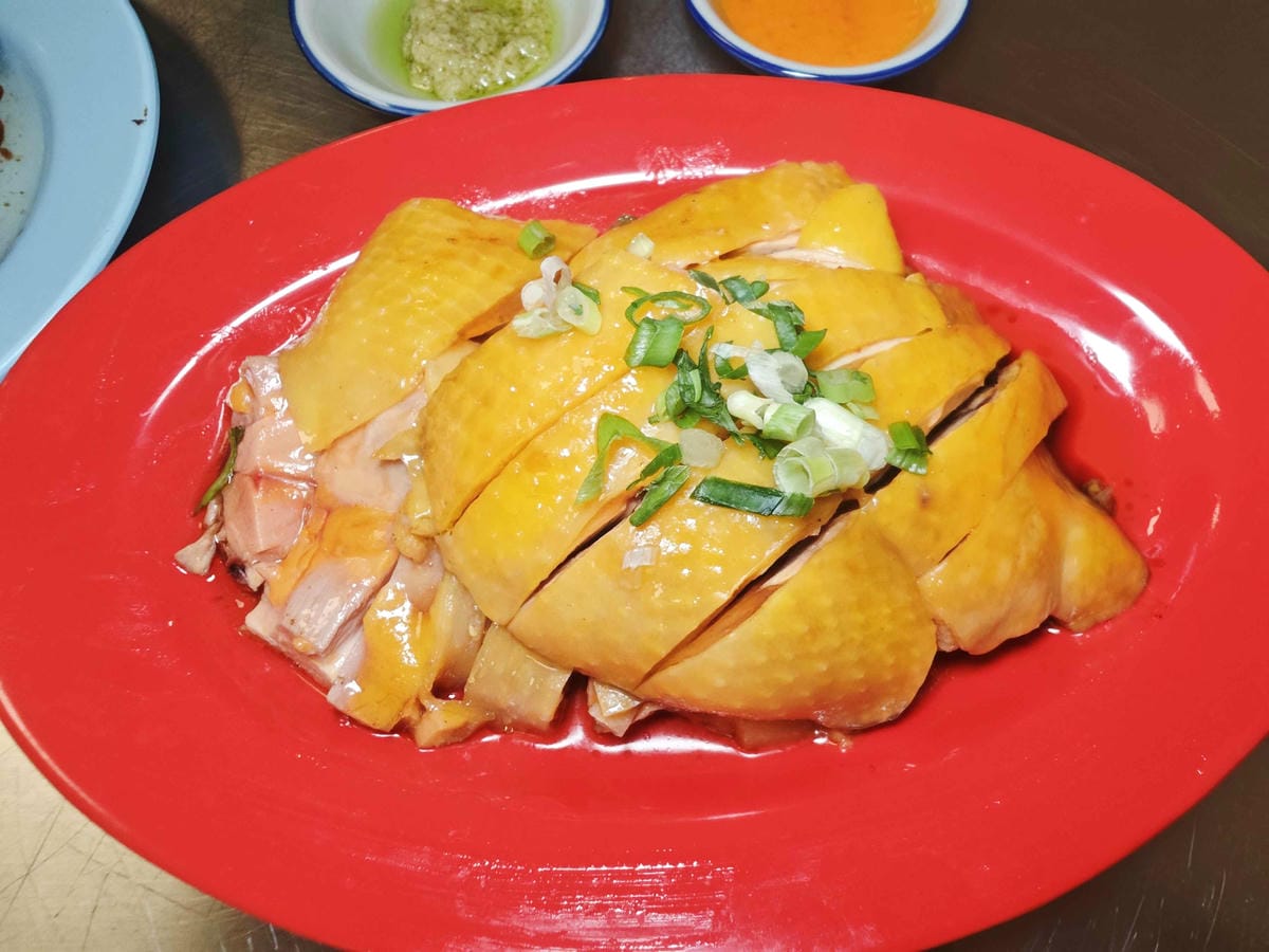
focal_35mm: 23
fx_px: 843
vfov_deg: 58.9
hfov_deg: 73.9
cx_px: 634
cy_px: 476
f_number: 1.8
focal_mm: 2.03
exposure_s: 1/120
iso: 125
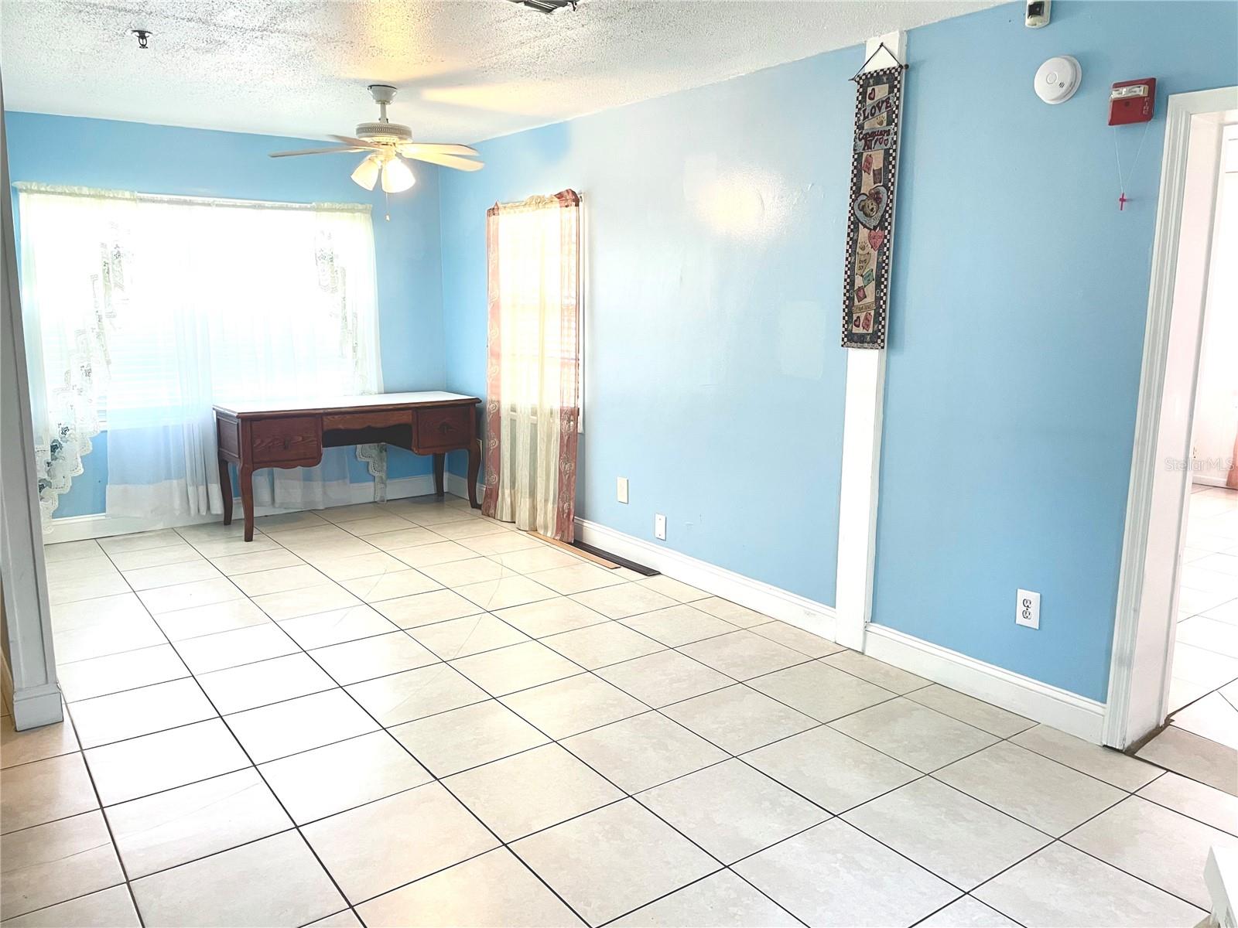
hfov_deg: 67.3
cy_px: 464
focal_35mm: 26
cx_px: 619
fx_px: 930
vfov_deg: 53.1
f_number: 1.6
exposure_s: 1/60
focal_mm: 4.2
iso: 100
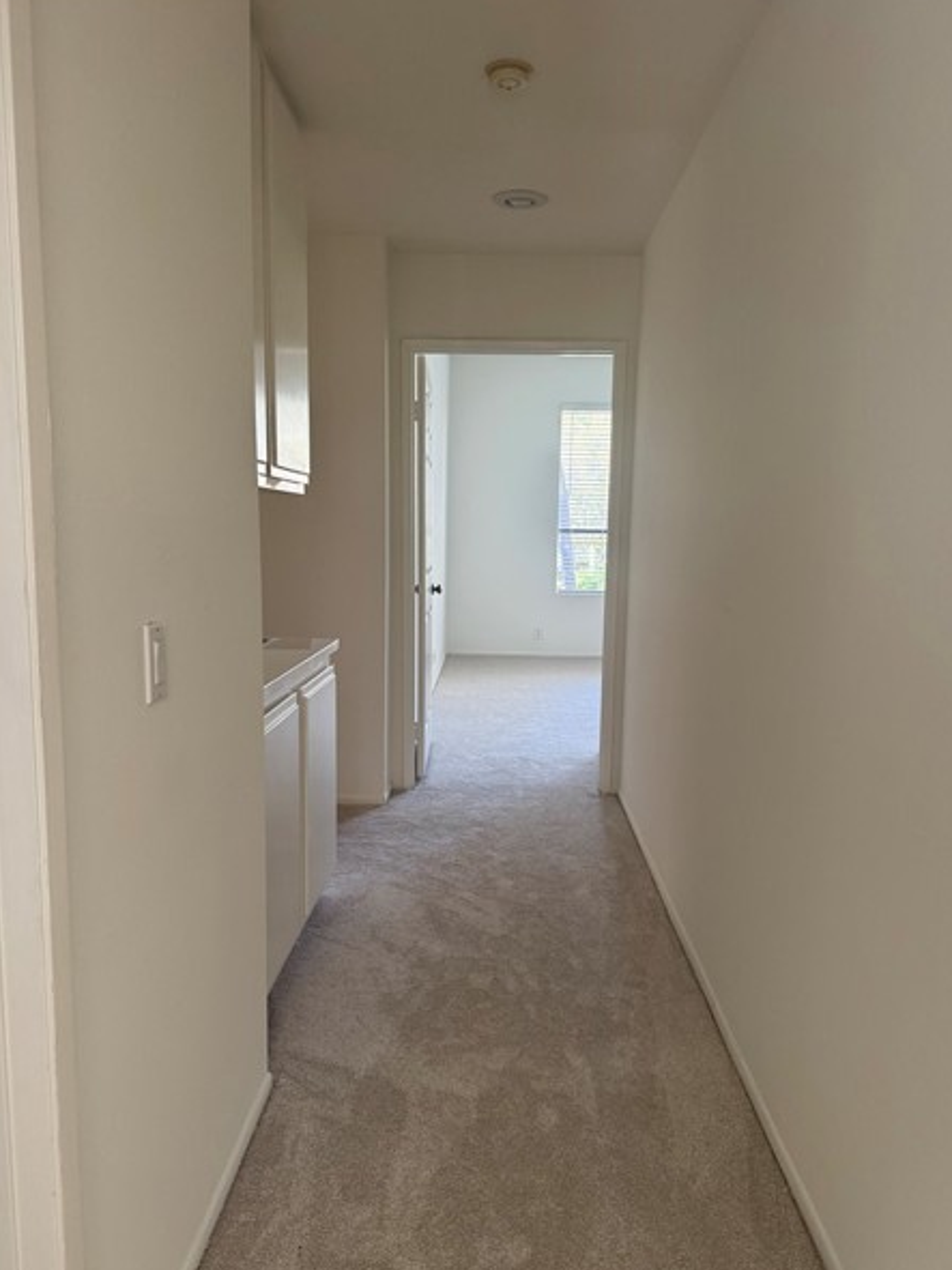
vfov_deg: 67.3
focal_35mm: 26
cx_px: 479
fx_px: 954
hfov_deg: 53.0
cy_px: 666
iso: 200
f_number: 1.78
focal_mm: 6.76
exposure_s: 1/87
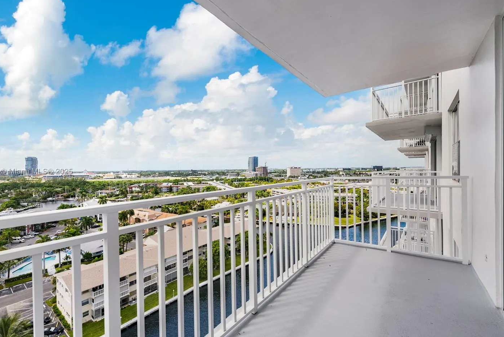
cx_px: 245
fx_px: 224
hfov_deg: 96.7
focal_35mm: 16
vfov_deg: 73.8
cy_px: 172
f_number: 9
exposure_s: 1/80
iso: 100
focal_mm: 14
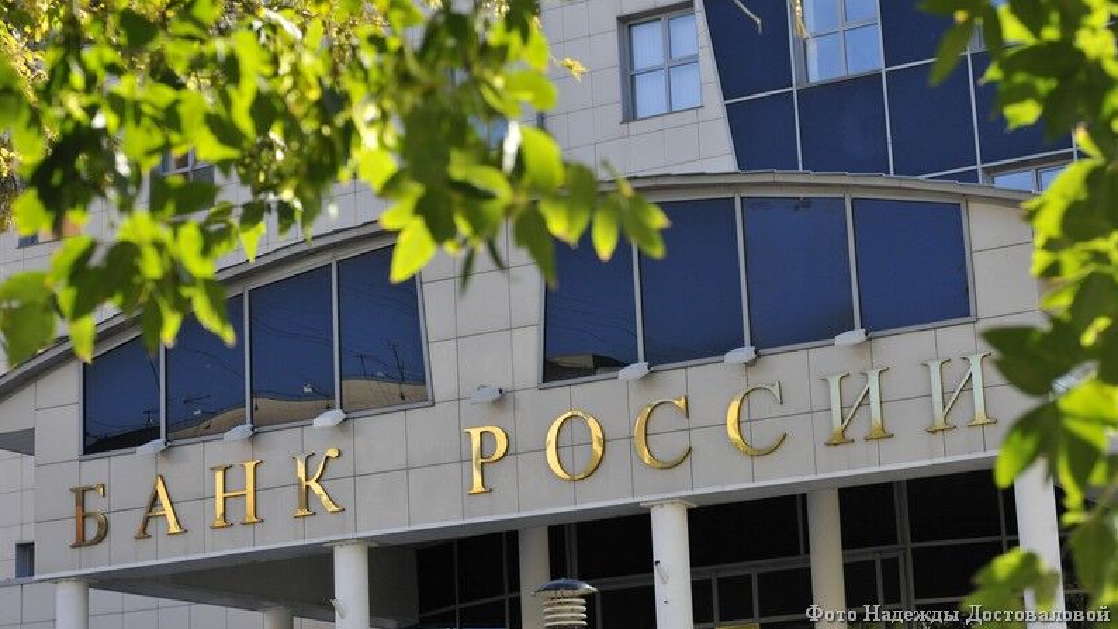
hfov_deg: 26.9
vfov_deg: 15.3
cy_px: 260
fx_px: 2342
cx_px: 558
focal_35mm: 79
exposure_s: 1/1600
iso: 800
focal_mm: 50
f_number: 6.3
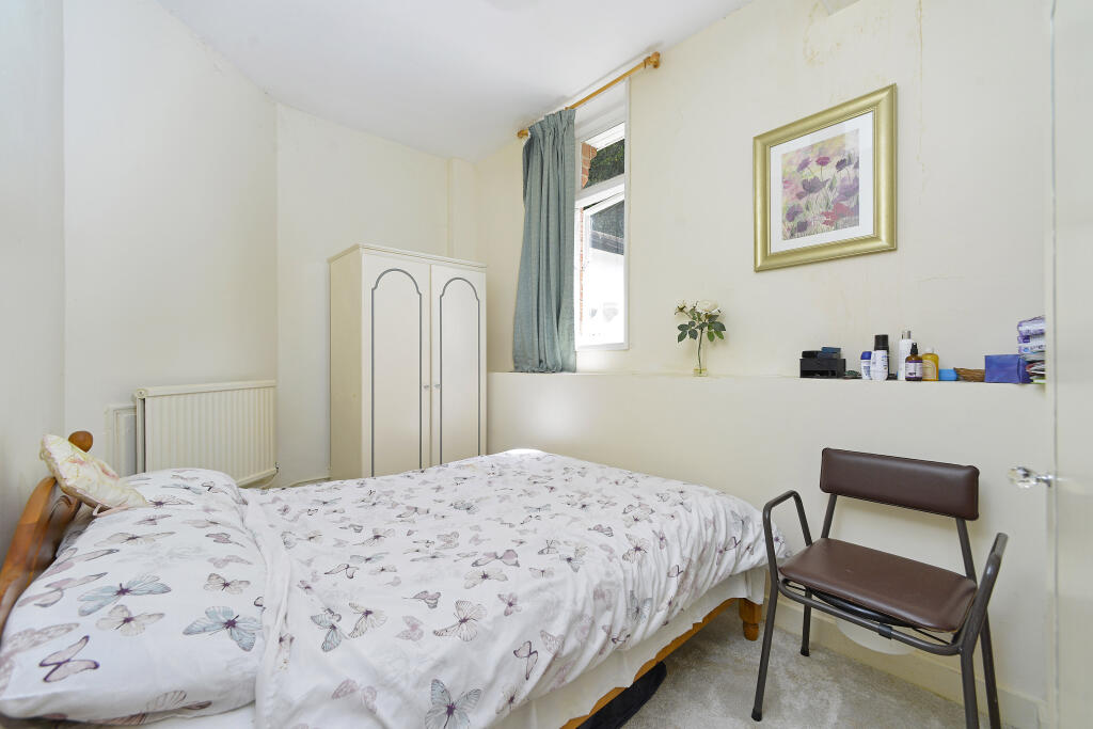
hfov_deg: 104.2
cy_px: 364
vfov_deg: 81.2
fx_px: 425
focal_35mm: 14
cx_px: 546
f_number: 7.1
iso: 400
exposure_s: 1/100
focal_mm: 14
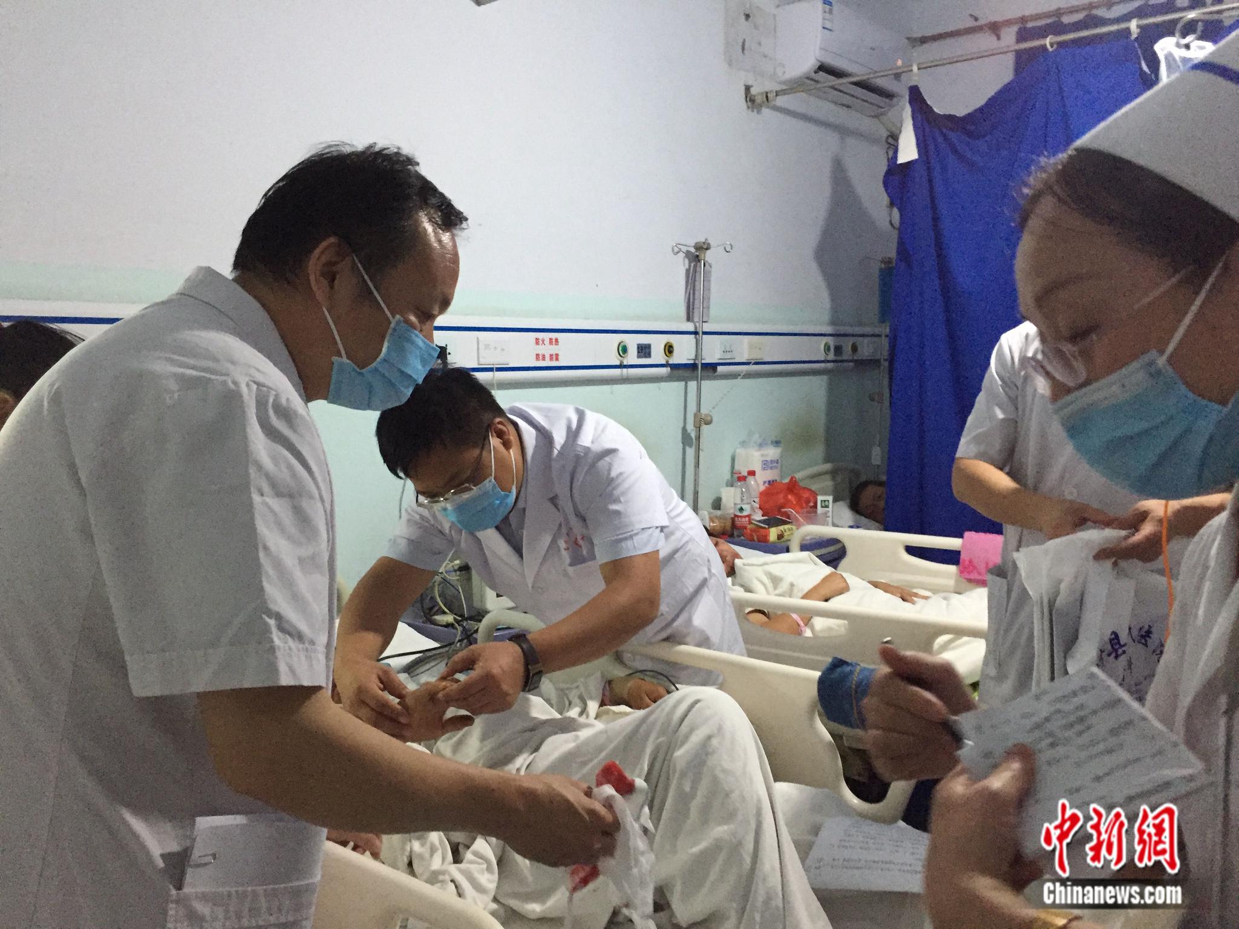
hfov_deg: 61.7
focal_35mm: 29
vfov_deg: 48.2
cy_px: 464
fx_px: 1038
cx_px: 620
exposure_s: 1/25
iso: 250
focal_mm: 4.15
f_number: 2.2
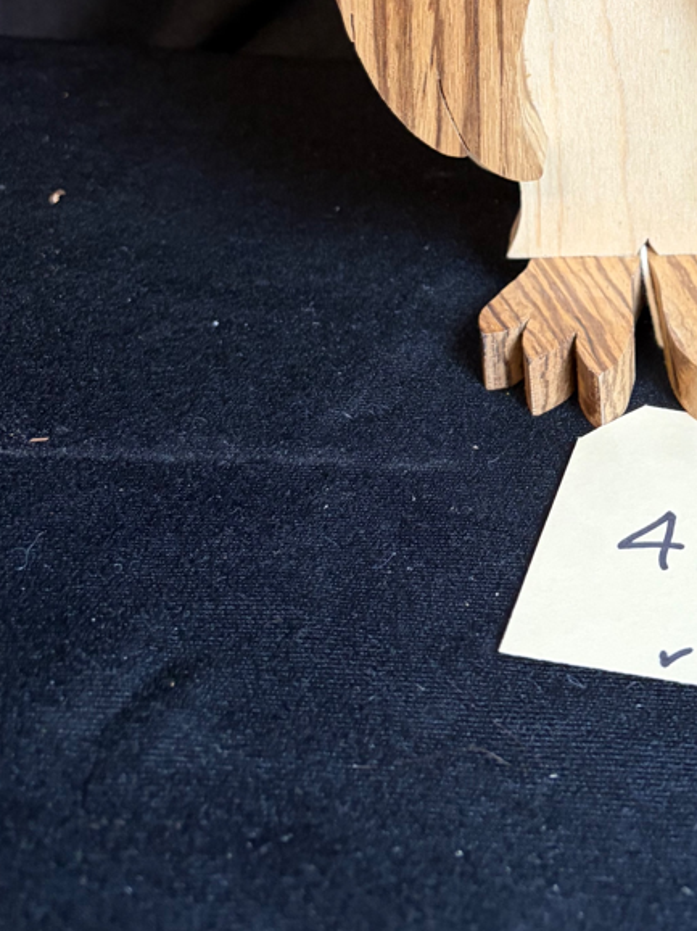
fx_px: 1451
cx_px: 673
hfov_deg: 25.8
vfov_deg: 33.6
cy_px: 85
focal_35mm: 54
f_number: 1.6
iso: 200
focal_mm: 5.96
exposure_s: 1/60
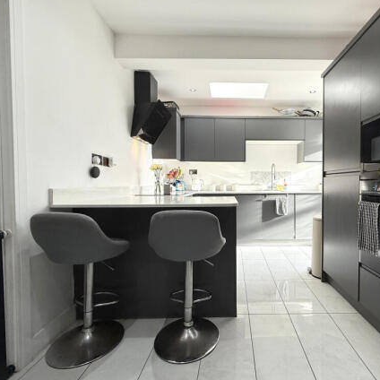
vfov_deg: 84.0
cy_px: 189
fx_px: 211
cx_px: 237
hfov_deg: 82.4
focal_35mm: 17
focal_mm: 2.22
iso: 50
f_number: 2.2
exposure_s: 1/132
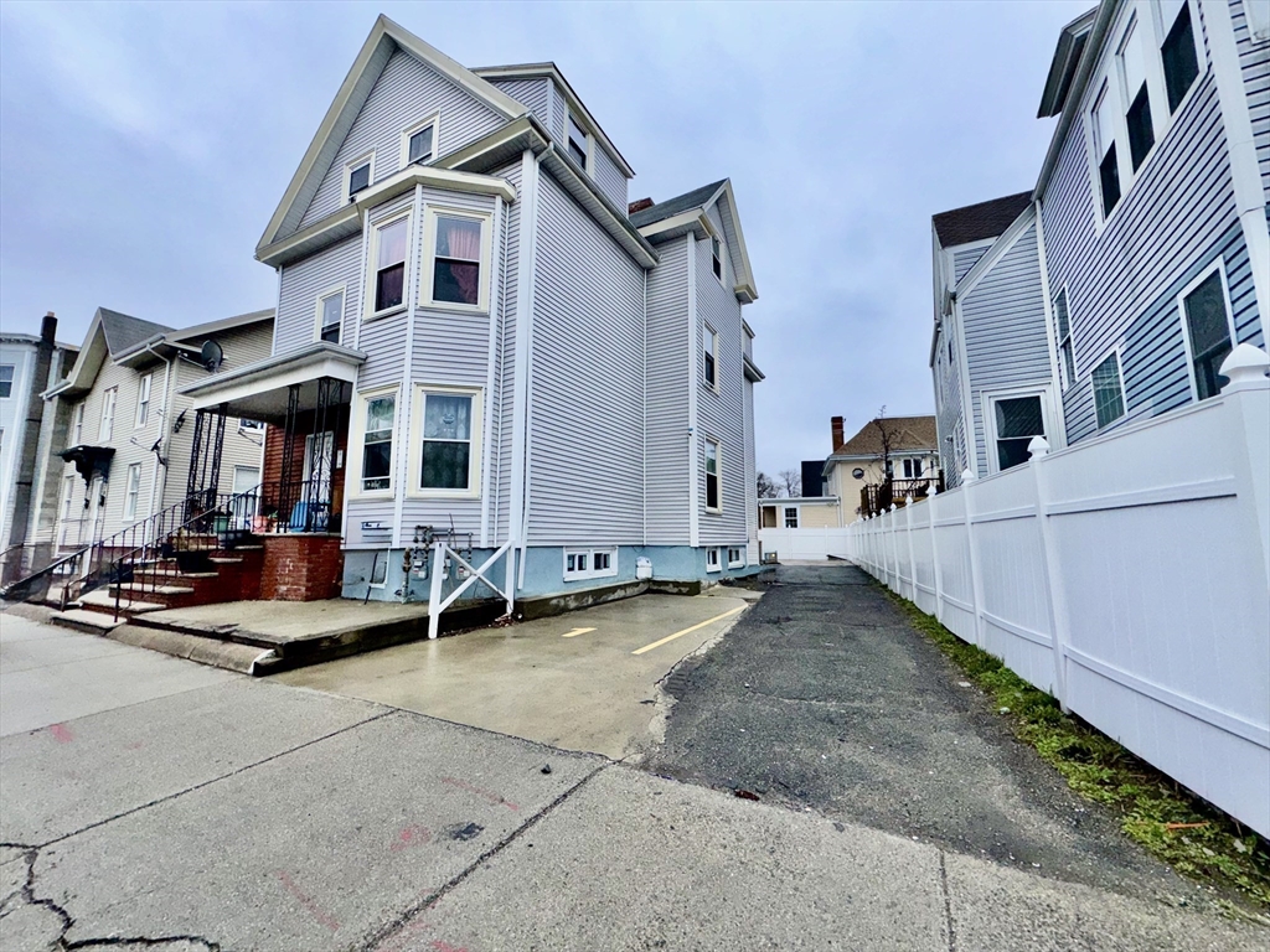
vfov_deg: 85.7
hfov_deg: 102.1
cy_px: 476
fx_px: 514
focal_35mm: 14
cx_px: 635
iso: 32
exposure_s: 1/1709
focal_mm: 2.22
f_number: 2.2
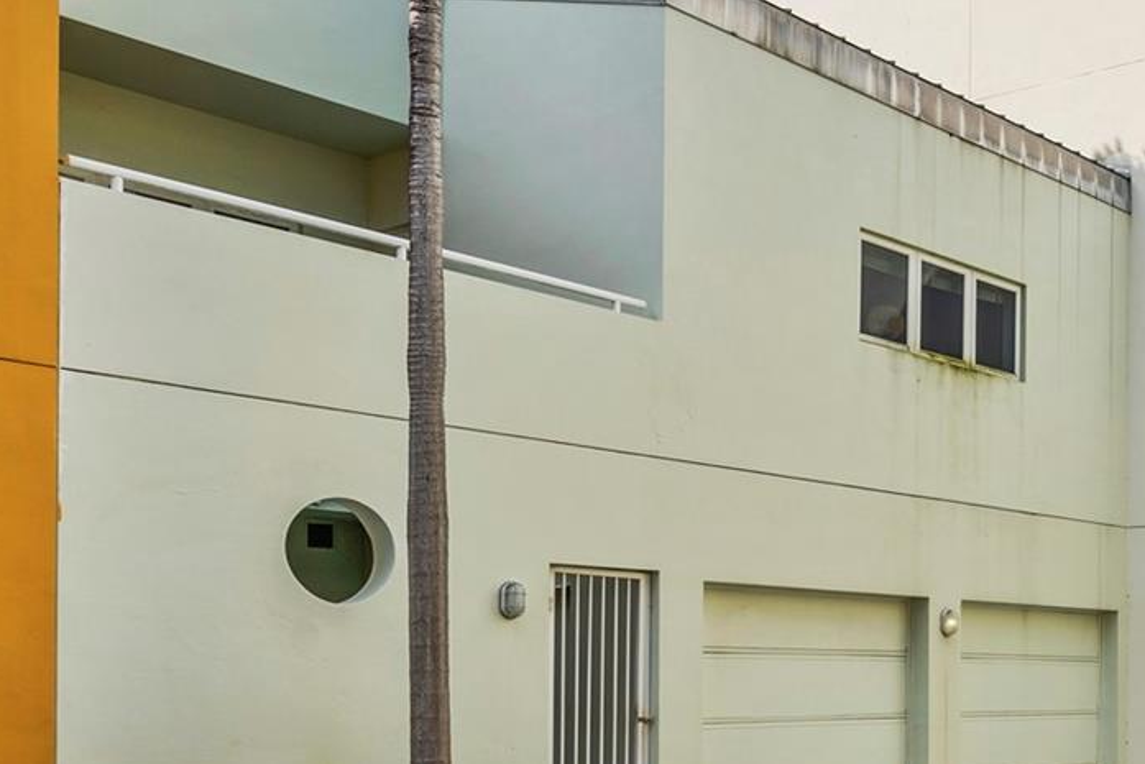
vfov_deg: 27.7
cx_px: 1252
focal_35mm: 47
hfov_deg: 35.9
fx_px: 1495
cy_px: 673
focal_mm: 16
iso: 50
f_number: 9
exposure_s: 1/100
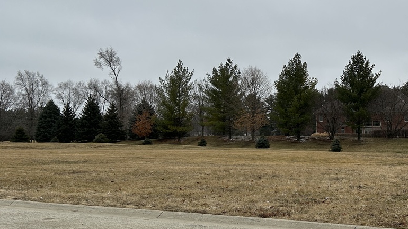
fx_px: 573
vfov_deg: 22.6
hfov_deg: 38.1
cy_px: 101
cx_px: 312
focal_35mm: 53
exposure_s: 1/1377
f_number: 1.5
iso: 50
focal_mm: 5.7
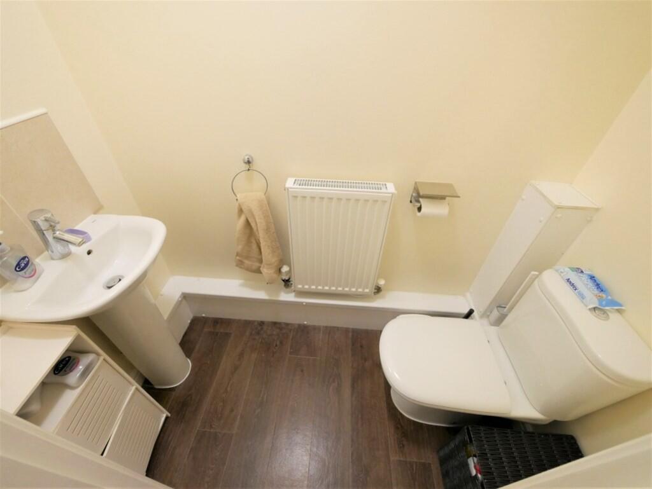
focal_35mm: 14
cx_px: 326
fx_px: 264
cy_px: 244
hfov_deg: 102.0
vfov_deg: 85.7
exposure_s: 1/60
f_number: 4
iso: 1600
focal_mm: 7
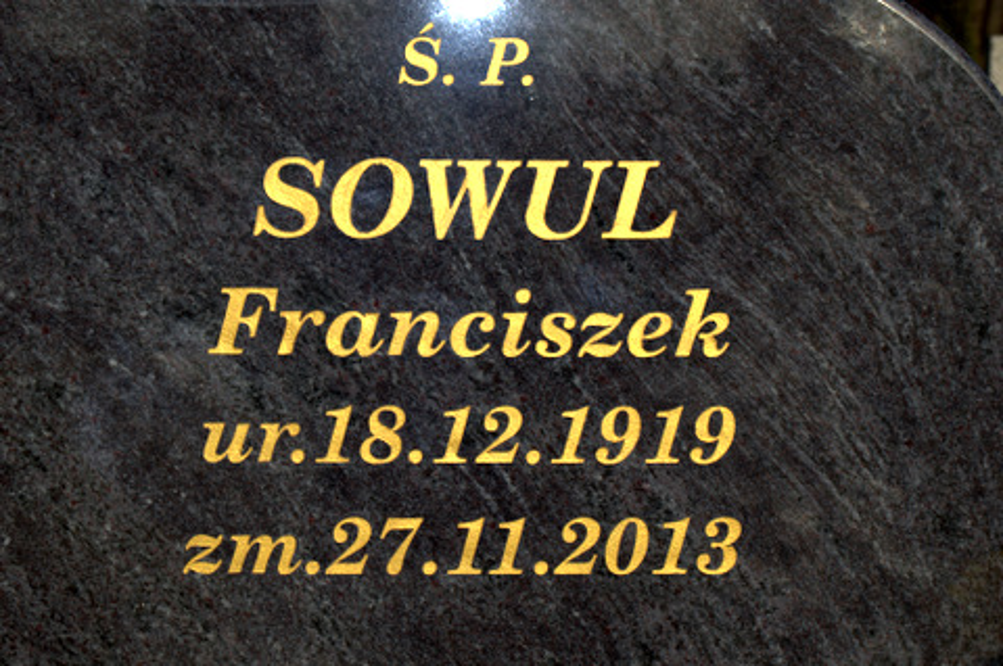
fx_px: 2004
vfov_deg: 18.9
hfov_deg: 28.1
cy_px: 333
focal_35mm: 72
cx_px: 502
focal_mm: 48
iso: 100
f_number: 8
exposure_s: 1/200
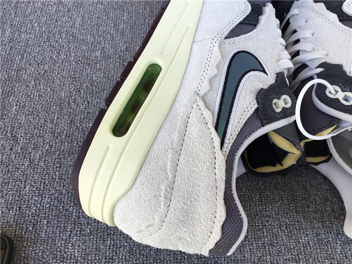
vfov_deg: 45.4
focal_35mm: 31
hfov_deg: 58.4
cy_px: 132
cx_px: 176
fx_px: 315
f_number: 2.4
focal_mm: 3.3
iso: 25
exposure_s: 1/100
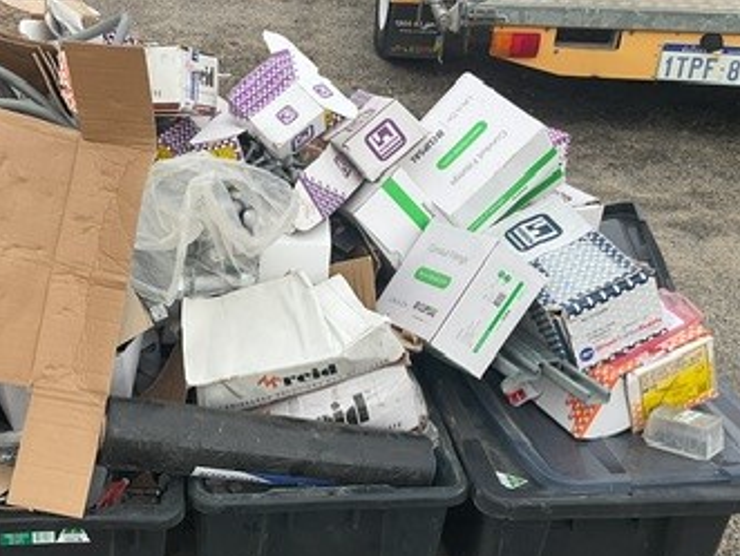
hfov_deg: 33.6
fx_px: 1198
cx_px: 177
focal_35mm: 56
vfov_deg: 26.1
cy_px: 355
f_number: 1.8
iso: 16
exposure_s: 1/297
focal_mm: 3
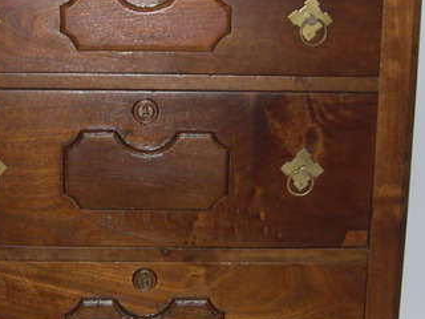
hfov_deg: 20.6
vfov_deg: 15.6
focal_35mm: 95
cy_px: 160
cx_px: 133
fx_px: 1166
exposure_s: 1/60
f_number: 2.8
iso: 100
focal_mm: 8
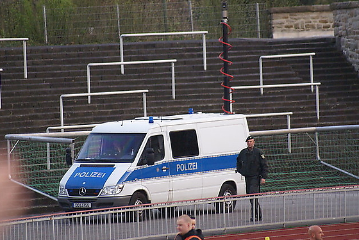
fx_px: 3804
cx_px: 182
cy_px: 111
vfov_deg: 3.6
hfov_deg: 5.4
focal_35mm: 381
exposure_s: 1/320
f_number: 5.6
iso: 800
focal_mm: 230
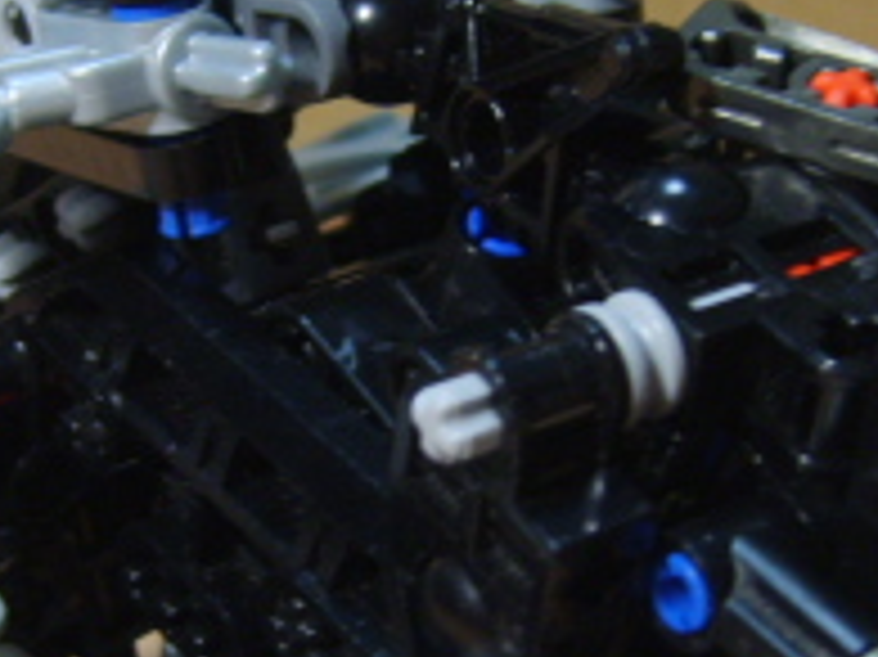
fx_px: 2915
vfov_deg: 12.9
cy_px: 400
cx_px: 374
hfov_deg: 17.1
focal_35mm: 115
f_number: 2.8
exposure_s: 1/10
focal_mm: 7.4
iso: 123
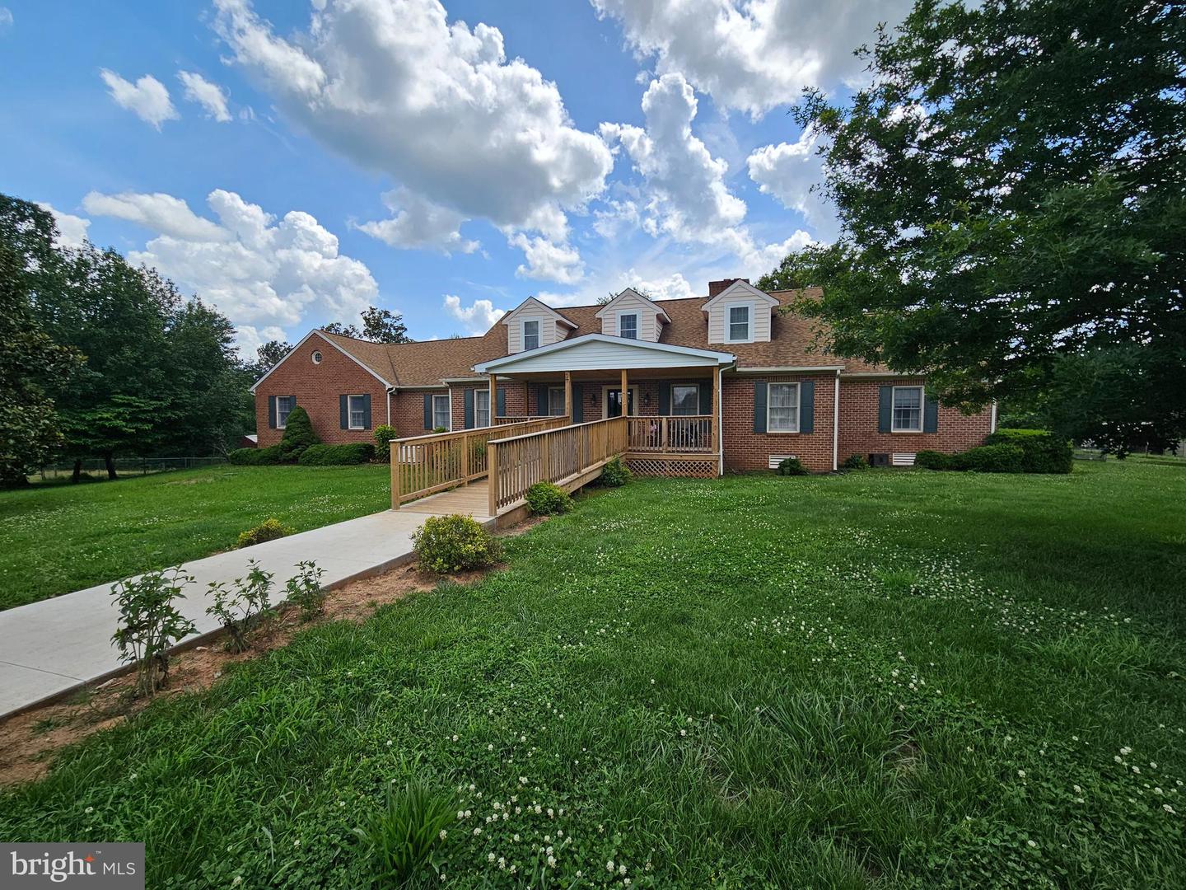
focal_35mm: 13
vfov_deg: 89.9
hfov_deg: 106.2
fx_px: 445
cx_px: 593
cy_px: 445
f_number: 2.2
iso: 50
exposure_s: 1/2005
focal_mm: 2.2
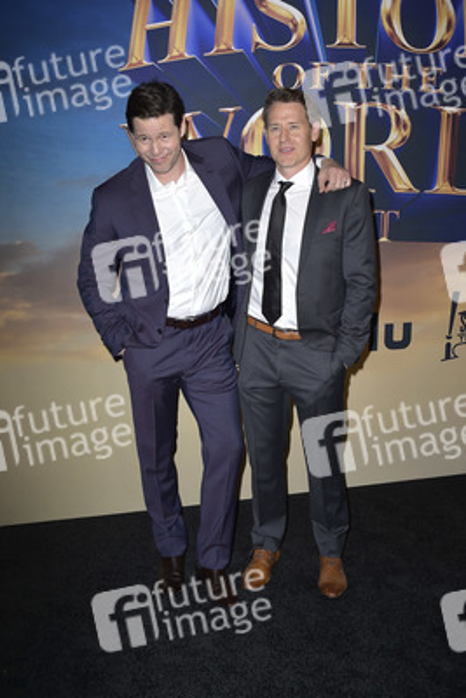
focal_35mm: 34
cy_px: 349
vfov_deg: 55.8
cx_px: 233
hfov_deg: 38.9
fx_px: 660
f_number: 6.3
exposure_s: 1/250
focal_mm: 34
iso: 320
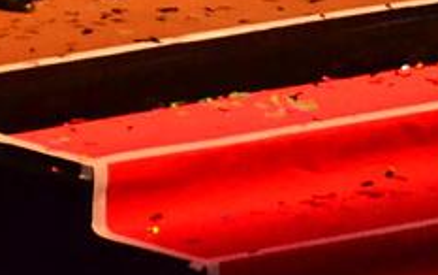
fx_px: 6594
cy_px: -330
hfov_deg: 3.8
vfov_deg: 2.4
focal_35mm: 552
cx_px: 62
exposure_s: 1/80
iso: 3200
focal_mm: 78
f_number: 5.6
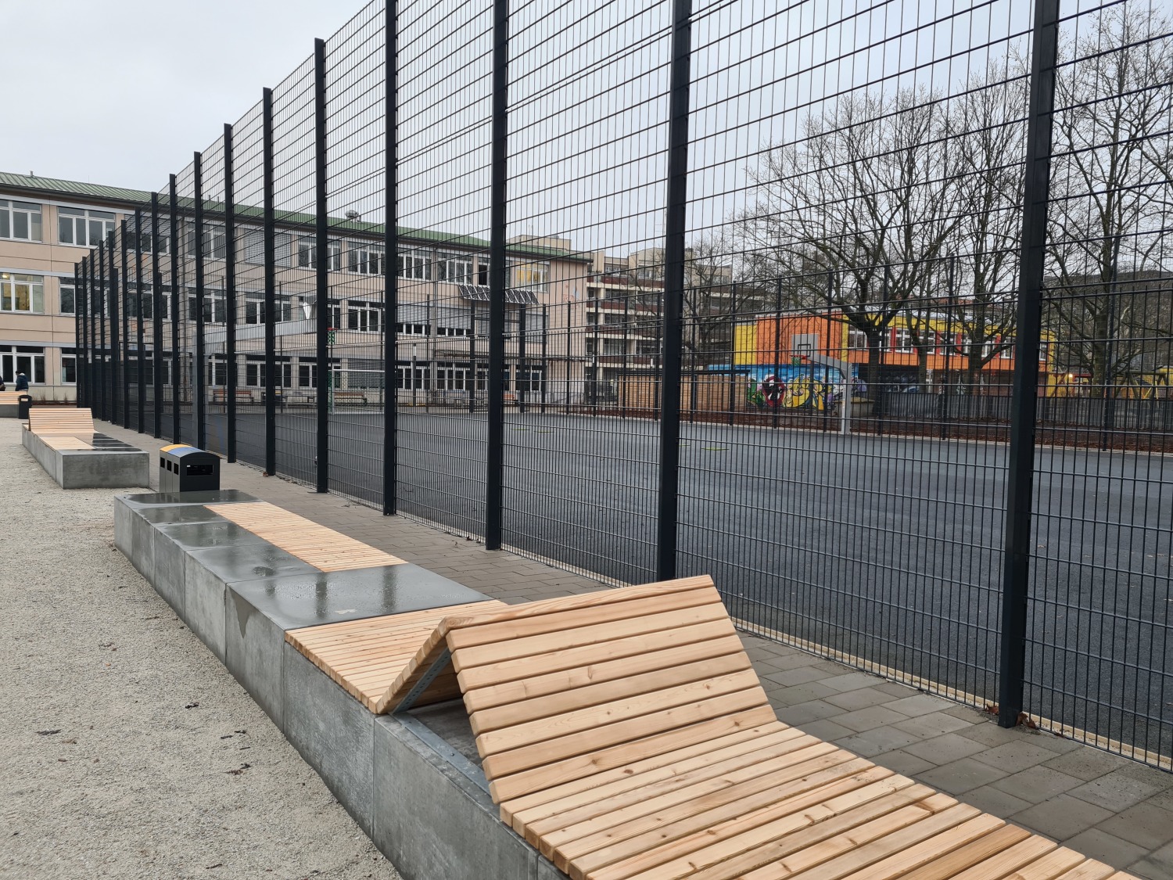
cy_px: 440
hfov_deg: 67.3
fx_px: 881
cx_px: 586
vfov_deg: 53.1
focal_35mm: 26
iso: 64
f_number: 1.8
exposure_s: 1/100
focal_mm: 5.4
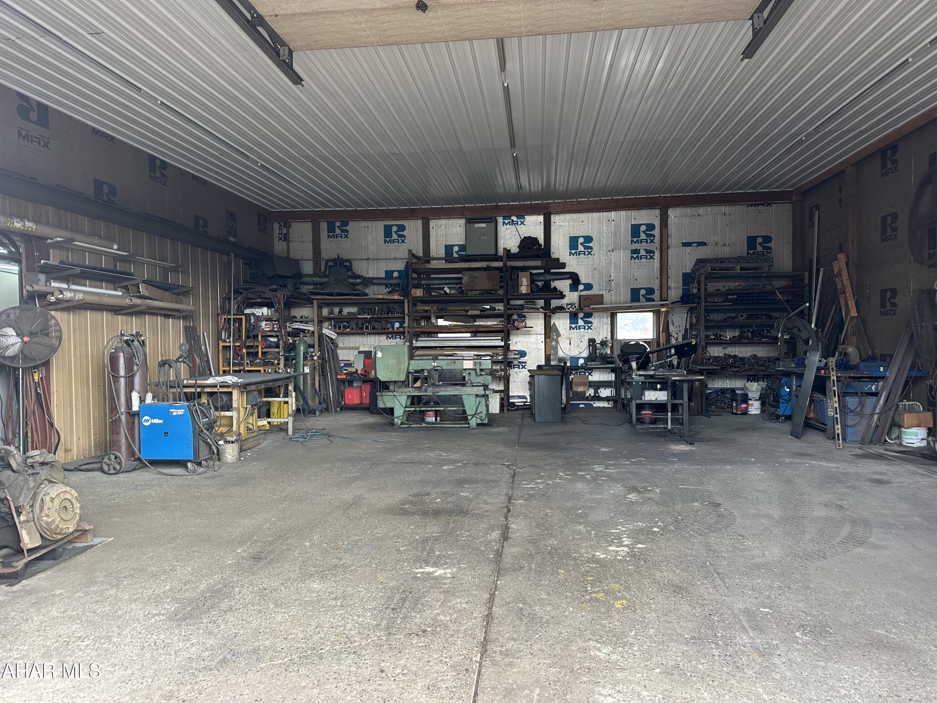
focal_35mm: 24
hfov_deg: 71.6
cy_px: 352
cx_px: 468
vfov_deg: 56.8
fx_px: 650
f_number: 1.78
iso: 100
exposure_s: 1/121
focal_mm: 6.86
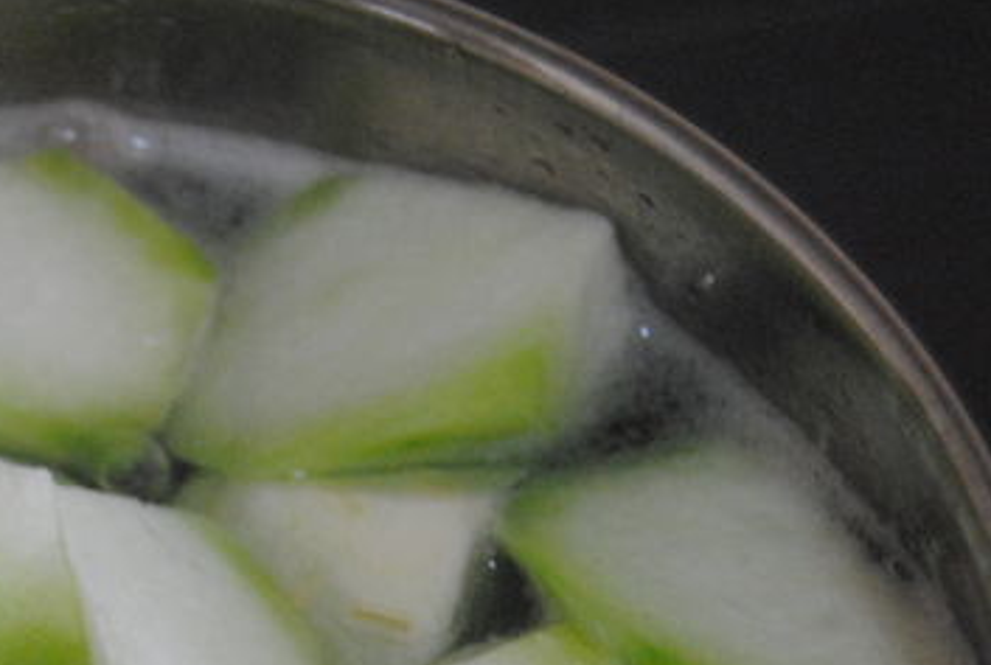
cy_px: 818
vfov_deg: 8.3
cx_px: -66
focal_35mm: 165
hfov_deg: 12.2
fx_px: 4552
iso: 900
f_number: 4.8
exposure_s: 1/30
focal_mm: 38
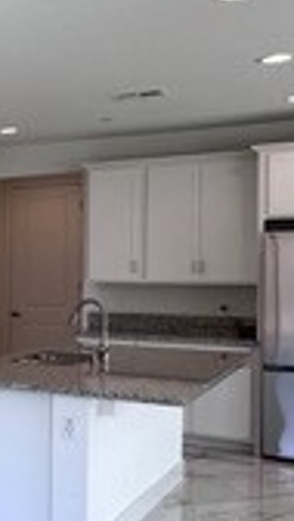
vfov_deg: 36.0
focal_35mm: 58
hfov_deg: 14.6
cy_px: 279
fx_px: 801
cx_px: -384
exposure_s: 1/145
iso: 40
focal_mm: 2.22
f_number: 2.2
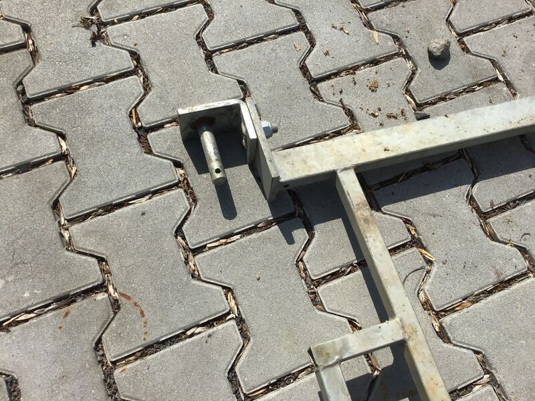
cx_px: 268
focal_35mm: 31
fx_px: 479
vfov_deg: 45.4
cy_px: 200
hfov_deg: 58.4
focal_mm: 3.3
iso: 25
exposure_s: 1/1597
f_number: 2.4
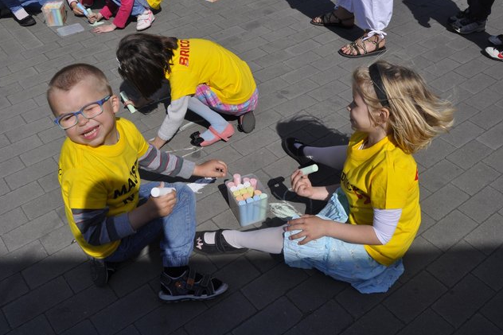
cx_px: 253
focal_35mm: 37
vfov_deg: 35.9
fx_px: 517
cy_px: 169
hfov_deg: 51.9
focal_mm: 24
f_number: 11
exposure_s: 1/500
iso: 200
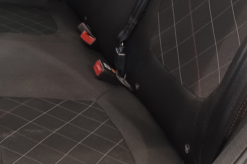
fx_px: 453
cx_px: 109
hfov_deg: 30.5
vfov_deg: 20.3
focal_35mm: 66
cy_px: 22
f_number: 1.8
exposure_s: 1/30
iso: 400
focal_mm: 4.6
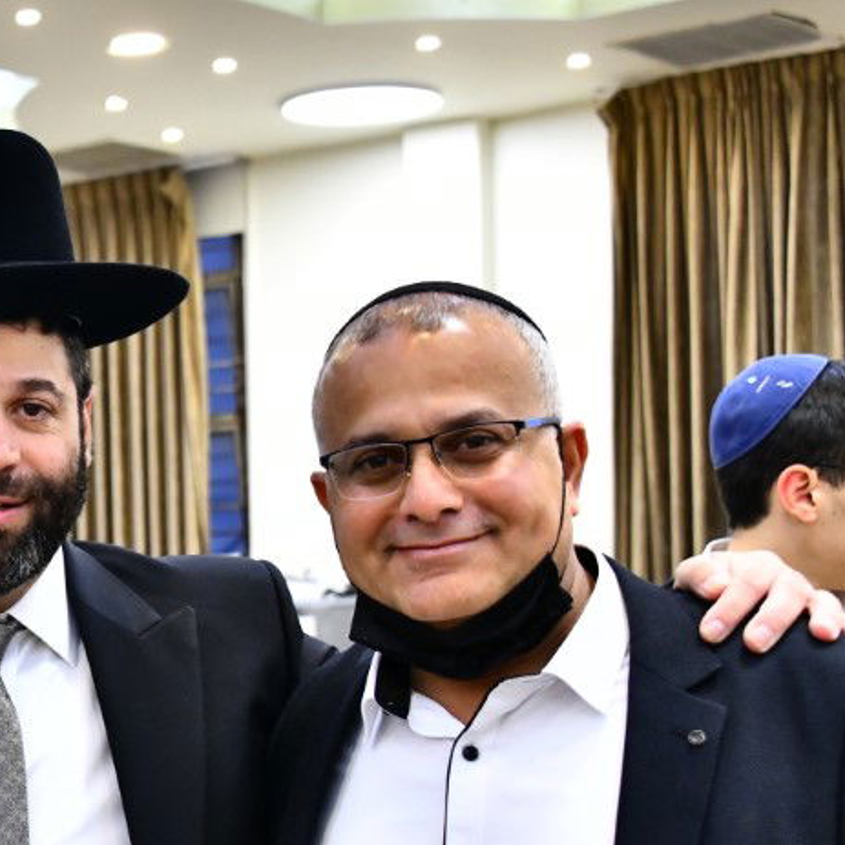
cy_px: 613
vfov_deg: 18.6
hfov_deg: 17.9
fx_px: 2568
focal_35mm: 93
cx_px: -113
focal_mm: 44
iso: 3200
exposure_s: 1/125
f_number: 5.6
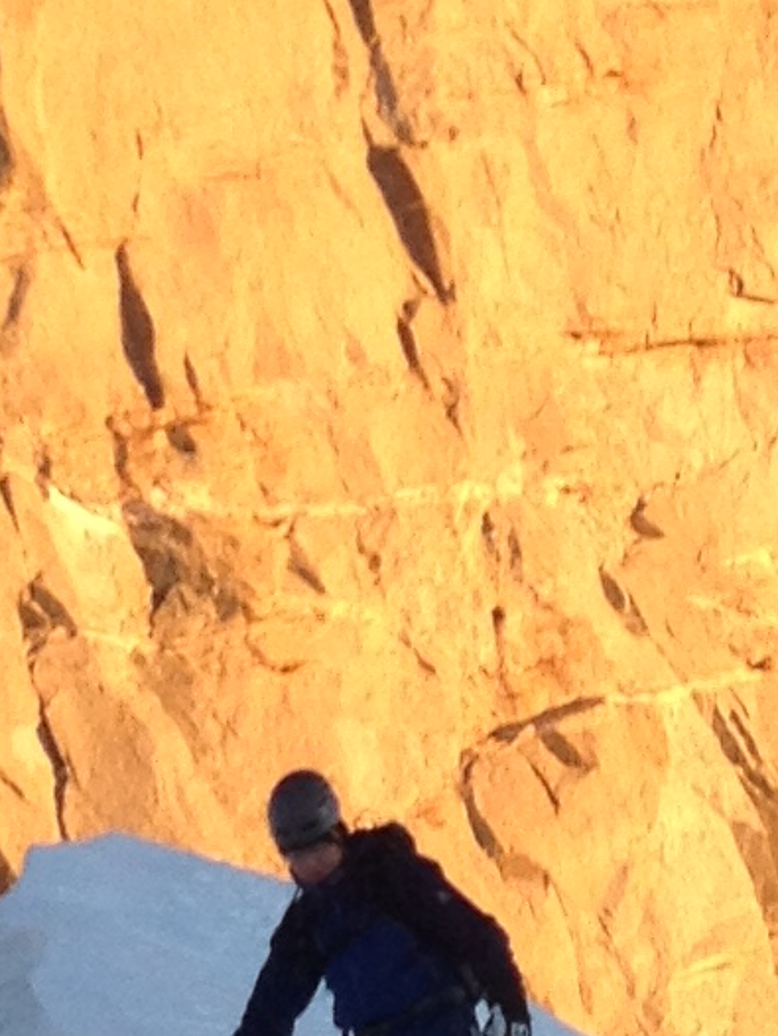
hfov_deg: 6.9
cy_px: 144
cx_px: 445
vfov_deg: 9.1
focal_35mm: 217
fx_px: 6498
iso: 50
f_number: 2.4
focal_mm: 4.28
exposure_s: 1/215
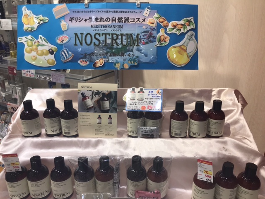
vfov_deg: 49.7
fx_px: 214
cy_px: 100
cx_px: 132
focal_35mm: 28
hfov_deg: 63.4
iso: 32
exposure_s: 1/120
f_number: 1.8
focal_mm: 3.99
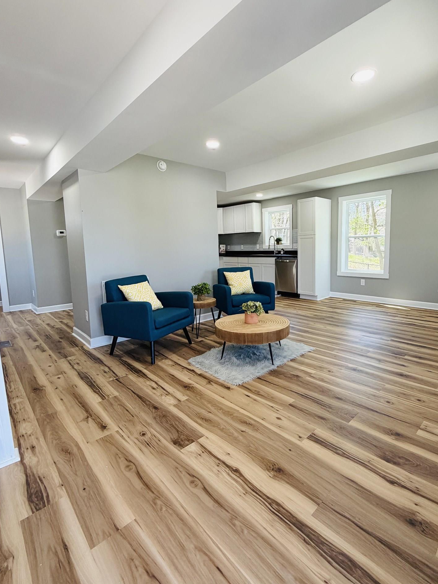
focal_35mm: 17
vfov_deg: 91.0
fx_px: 287
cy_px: 278
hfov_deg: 74.4
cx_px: 247
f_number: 2.2
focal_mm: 2.22
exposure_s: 1/120
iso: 160
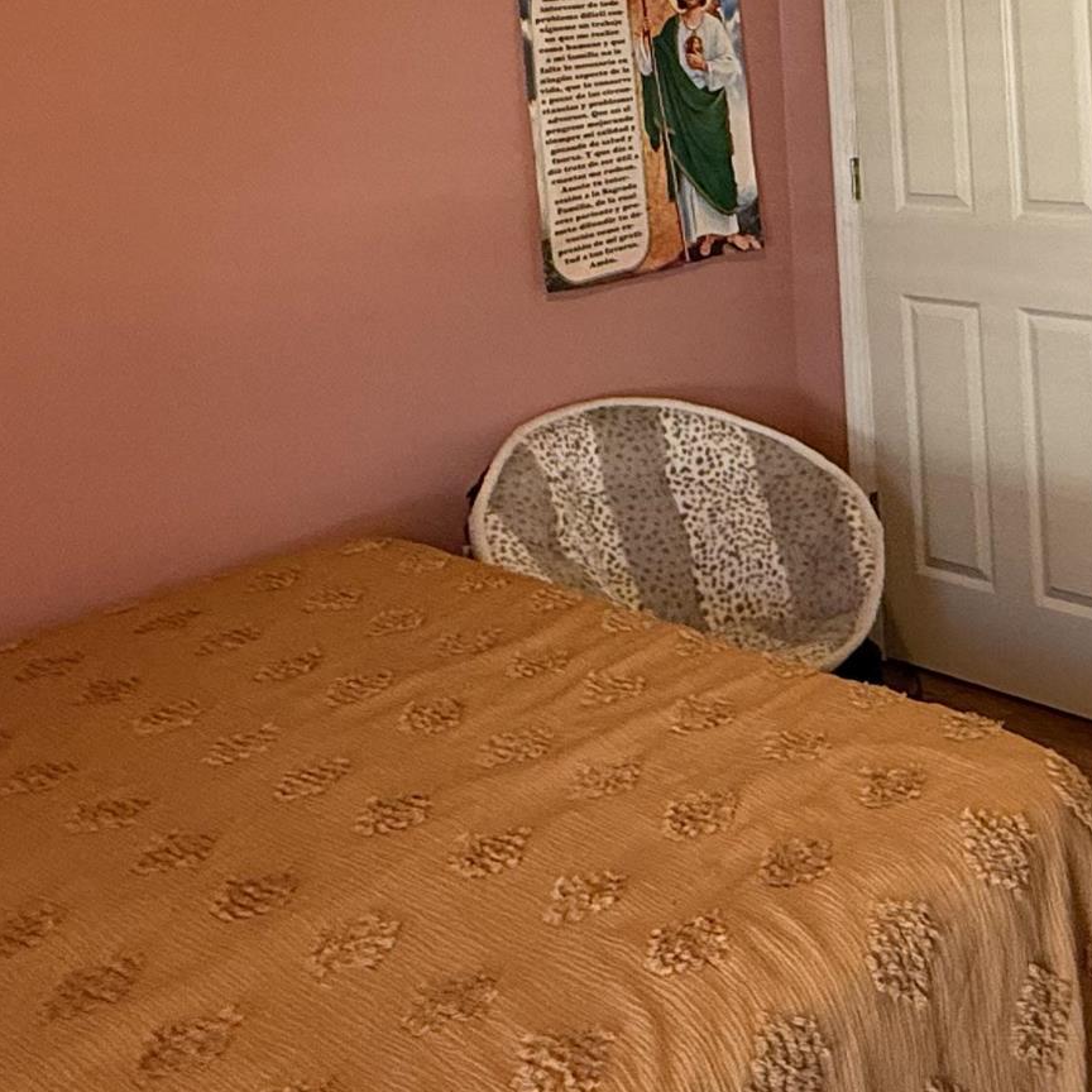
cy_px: -10
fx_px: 1570
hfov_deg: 35.5
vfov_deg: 34.7
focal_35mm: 44
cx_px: 1029
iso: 320
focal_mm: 2.22
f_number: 2.2
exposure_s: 1/60
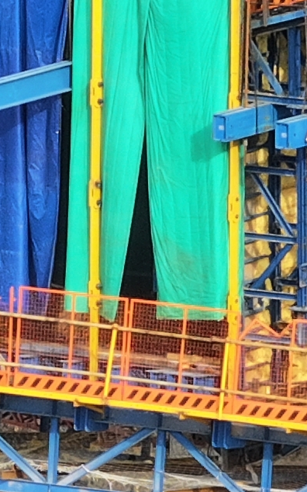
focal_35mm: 1111
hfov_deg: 1.2
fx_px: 14879
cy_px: -130
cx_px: 278
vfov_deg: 1.9
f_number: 3.4
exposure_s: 1/160
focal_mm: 30.71
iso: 100
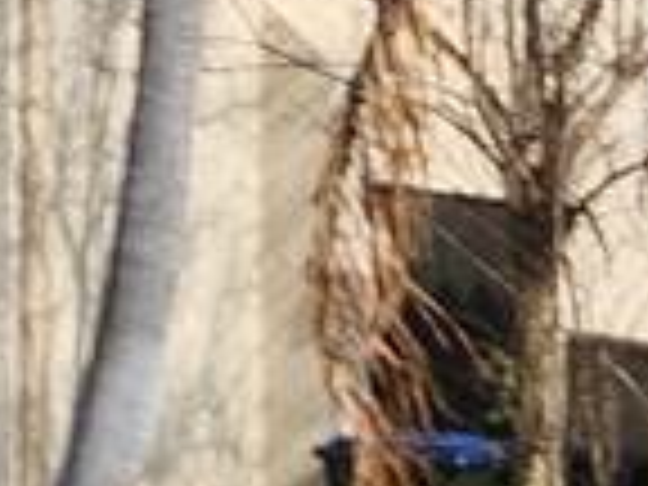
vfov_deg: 9.1
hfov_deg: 10.0
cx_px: -1080
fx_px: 3070
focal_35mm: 164
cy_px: 216
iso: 20
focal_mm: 5.4
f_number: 1.8
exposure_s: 1/1157
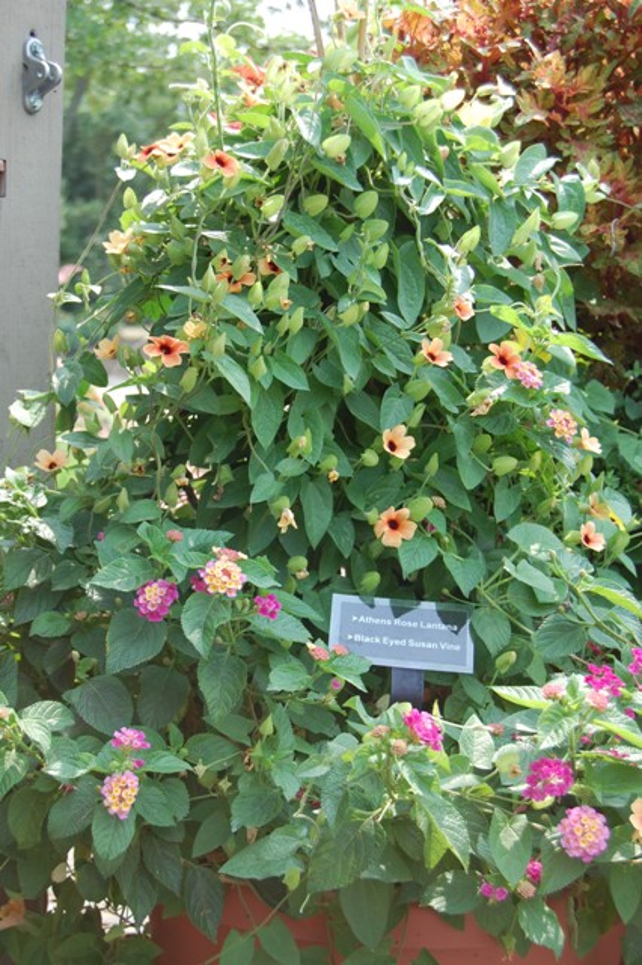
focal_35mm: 60
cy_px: 482
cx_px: 321
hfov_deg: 22.6
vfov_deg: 33.4
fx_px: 1607
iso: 200
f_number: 6.3
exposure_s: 1/160
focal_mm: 40
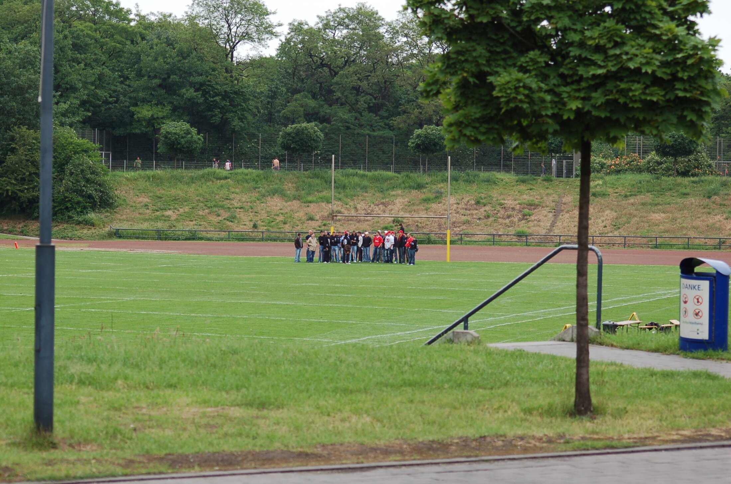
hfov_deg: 15.9
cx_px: 366
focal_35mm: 129
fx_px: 2614
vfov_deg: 10.6
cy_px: 242
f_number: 5.6
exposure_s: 1/500
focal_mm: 86
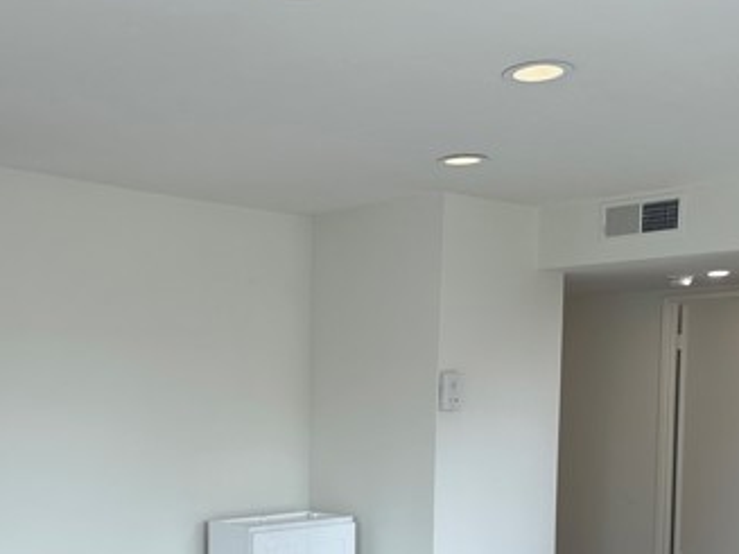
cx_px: 176
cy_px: 486
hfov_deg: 39.3
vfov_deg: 29.7
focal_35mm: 47
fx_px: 1003
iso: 80
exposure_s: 1/317
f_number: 1.78
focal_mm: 6.86
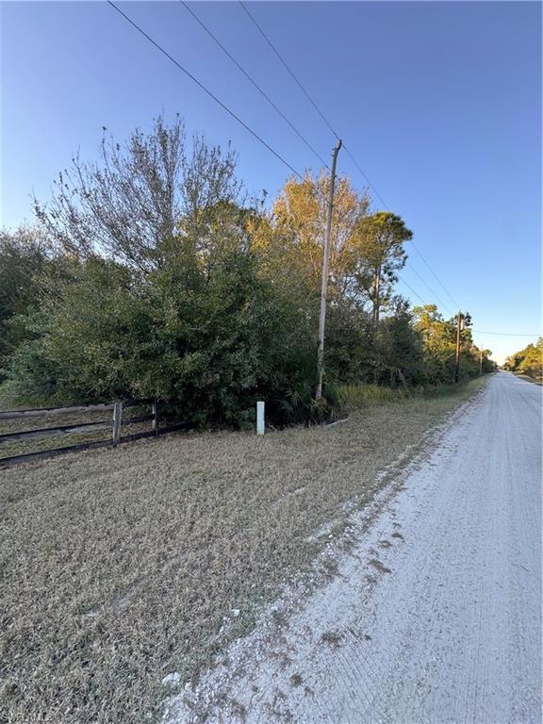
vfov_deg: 102.1
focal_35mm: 14
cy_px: 362
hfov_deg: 85.7
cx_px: 272
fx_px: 293
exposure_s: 1/100
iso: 40
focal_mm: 2.22
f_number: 2.2
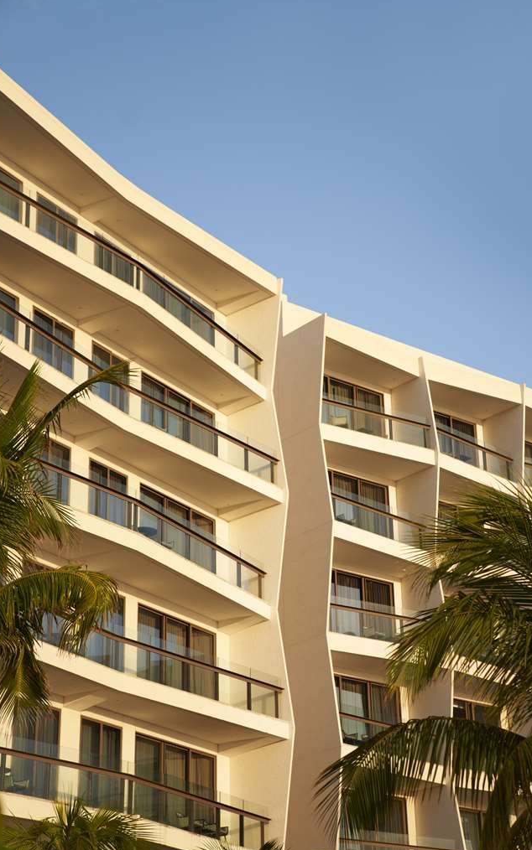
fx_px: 1670
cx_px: 275
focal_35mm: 72
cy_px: 425
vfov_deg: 28.6
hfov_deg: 18.1
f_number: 2.8
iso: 100
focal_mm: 70
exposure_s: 1/800
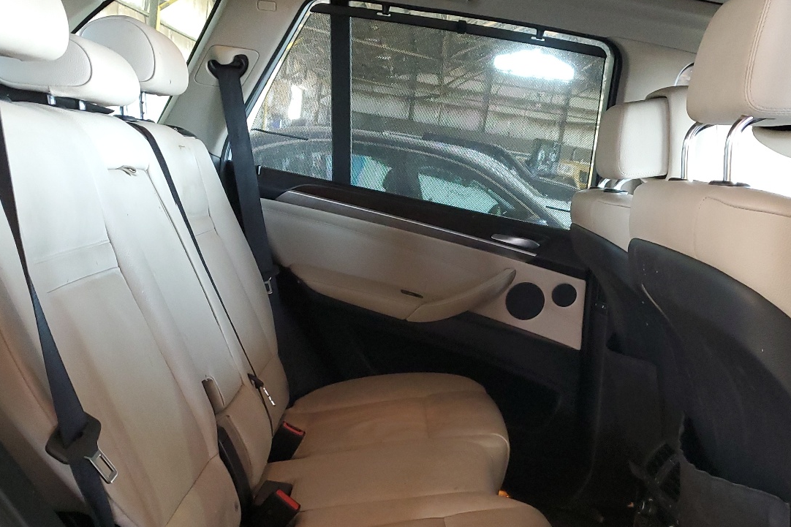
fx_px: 879
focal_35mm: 40
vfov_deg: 33.0
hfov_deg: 48.4
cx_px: 431
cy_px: 363
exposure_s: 1/40
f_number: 1.5
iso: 297
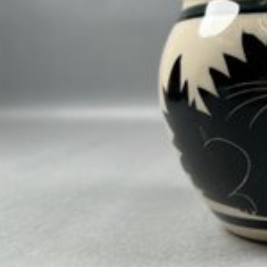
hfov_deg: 29.1
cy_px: 96
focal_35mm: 53
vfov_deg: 32.0
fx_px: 463
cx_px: 295
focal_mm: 5.7
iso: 50
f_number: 1.5
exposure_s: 1/402
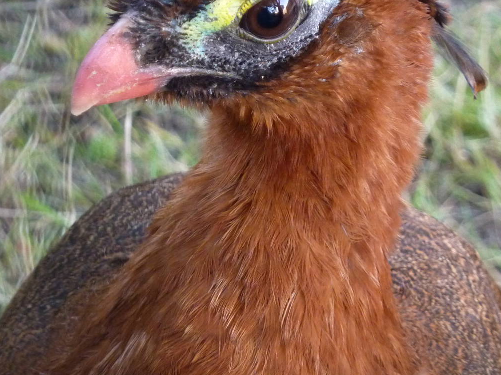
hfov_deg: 5.9
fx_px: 4848
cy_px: 86
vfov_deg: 4.4
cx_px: 190
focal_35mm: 335
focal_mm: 34.4
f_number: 4.6
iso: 400
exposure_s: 1/40
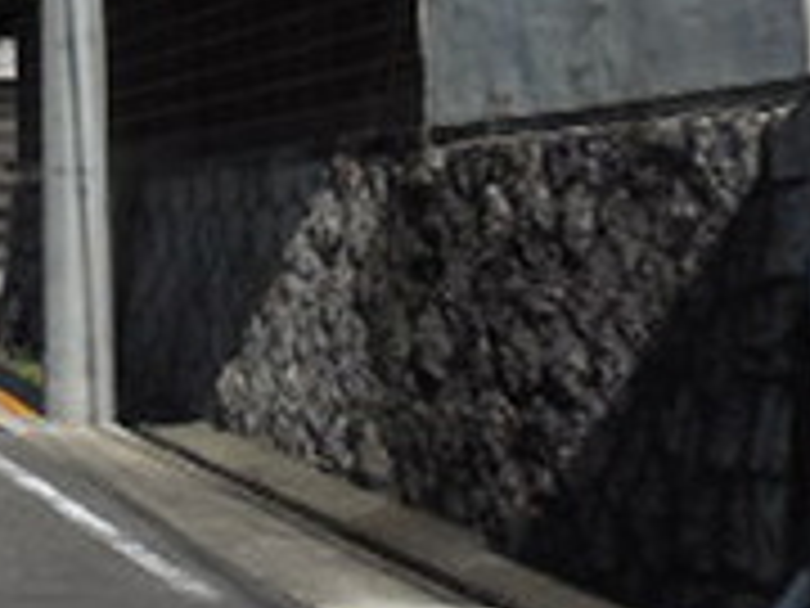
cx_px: -558
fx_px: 2270
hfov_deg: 17.3
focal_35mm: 97
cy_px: 43
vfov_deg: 15.1
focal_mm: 4.5
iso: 125
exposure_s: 1/800
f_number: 6.2
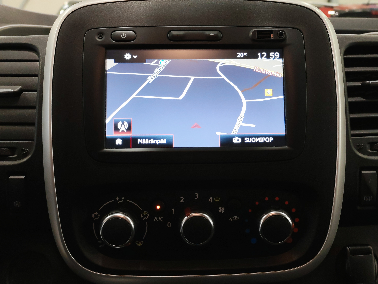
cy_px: 142
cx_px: 189
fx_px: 371
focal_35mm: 34
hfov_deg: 54.0
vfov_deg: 41.8
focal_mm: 6.12
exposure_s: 1/100
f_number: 1.9
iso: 800
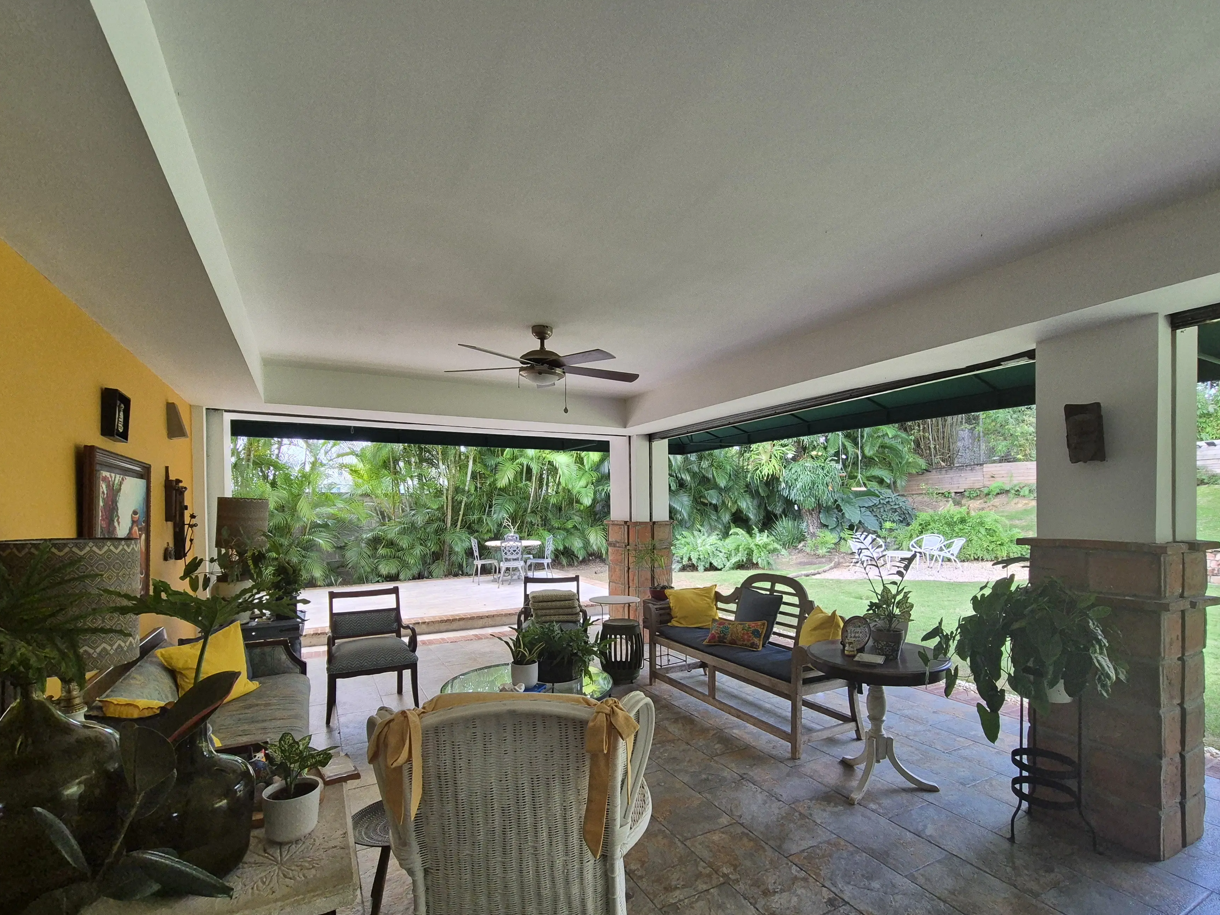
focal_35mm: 15
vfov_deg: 81.3
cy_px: 523
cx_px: 626
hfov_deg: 98.2
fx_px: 529
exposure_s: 1/359
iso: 250
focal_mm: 2.2
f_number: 2.2
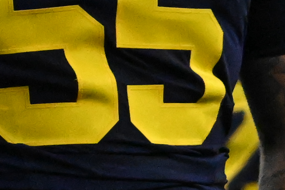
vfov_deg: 0.9
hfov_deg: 1.3
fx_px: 12703
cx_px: -451
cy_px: -114
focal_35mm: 1605
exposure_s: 1/2500
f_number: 5.6
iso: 10000
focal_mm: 170
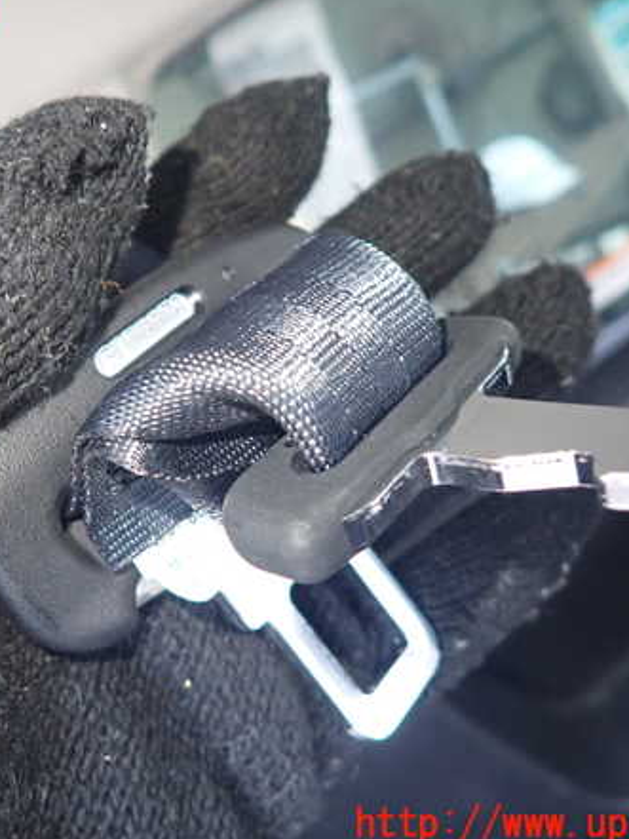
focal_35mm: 34
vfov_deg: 53.9
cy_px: 420
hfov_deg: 41.3
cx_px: 215
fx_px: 823
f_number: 2
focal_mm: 4.5
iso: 320
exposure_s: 1/30
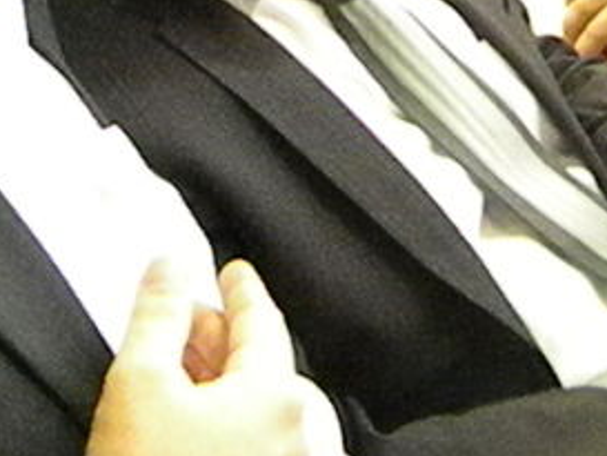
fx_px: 1842
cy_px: -200
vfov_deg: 13.4
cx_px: 456
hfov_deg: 18.6
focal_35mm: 105
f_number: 3.5
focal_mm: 5
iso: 3200
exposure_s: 1/28.8
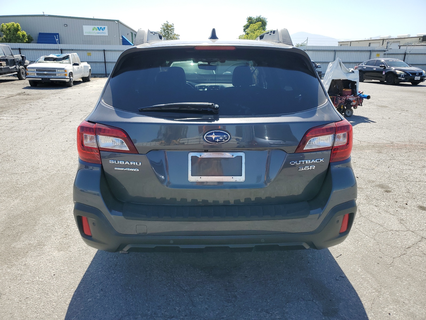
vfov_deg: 53.1
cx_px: 213
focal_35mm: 26
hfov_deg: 67.3
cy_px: 160
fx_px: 320
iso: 50
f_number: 1.5
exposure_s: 1/2000
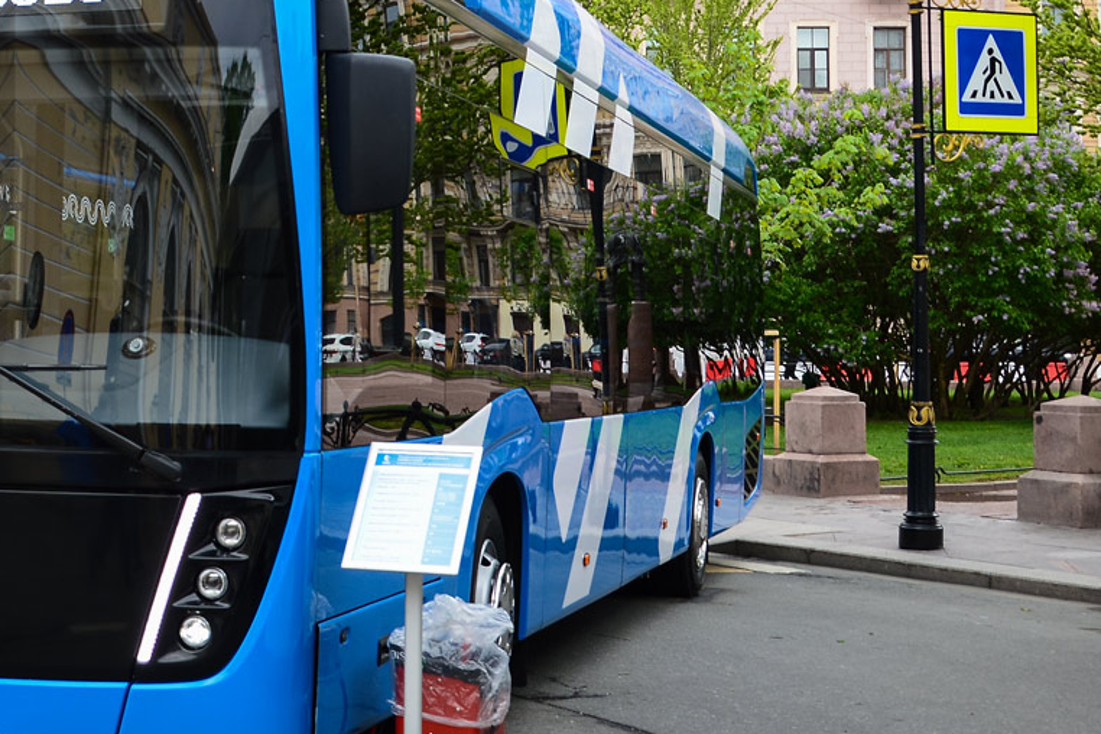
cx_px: 72
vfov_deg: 20.8
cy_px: 230
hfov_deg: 29.4
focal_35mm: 65
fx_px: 1988
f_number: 5.6
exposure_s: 1/100
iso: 200
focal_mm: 22
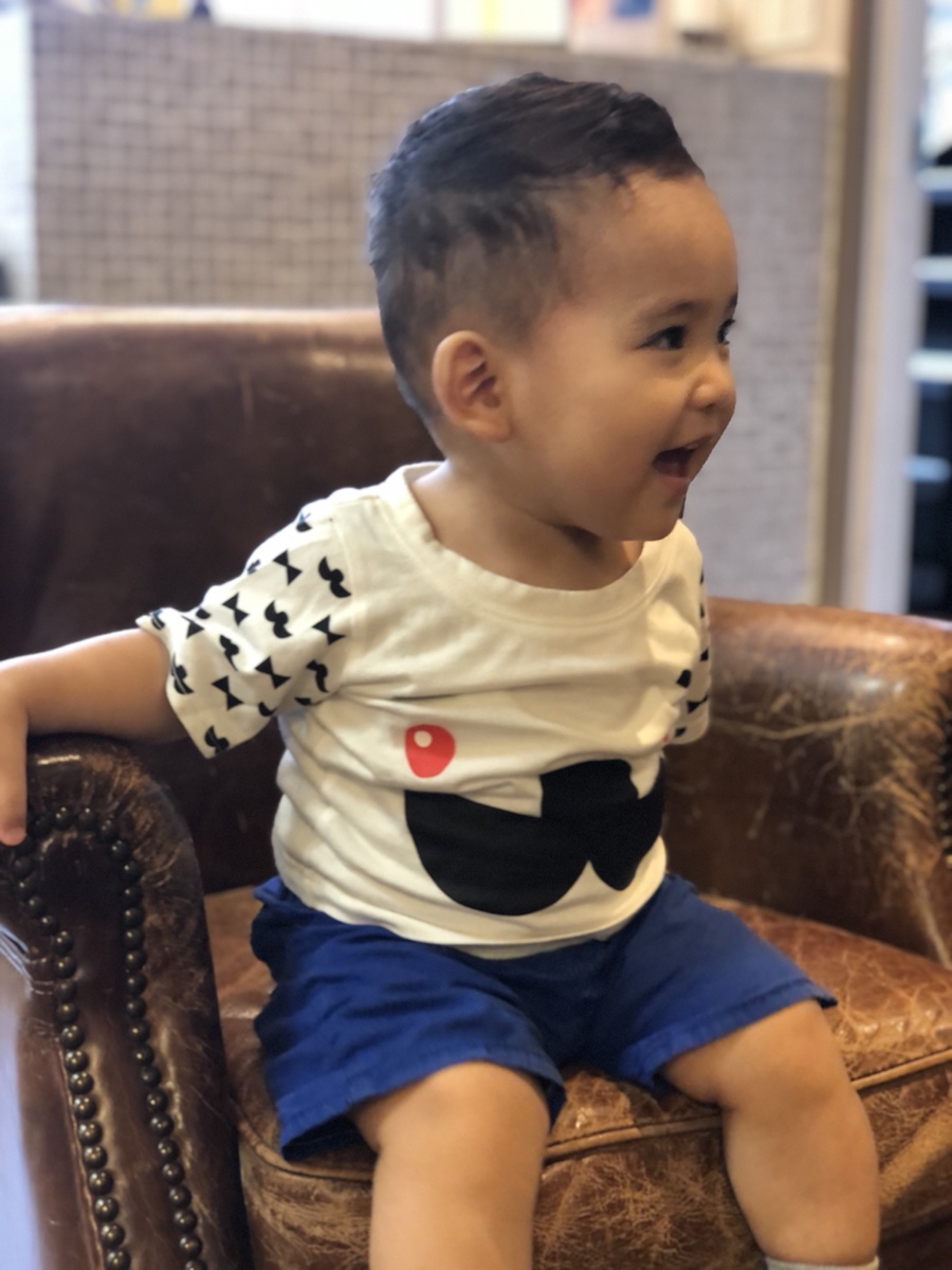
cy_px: 635
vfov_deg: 36.8
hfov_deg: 28.0
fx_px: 1907
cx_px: 476
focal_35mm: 52
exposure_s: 1/25
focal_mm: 6
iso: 125
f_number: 2.4
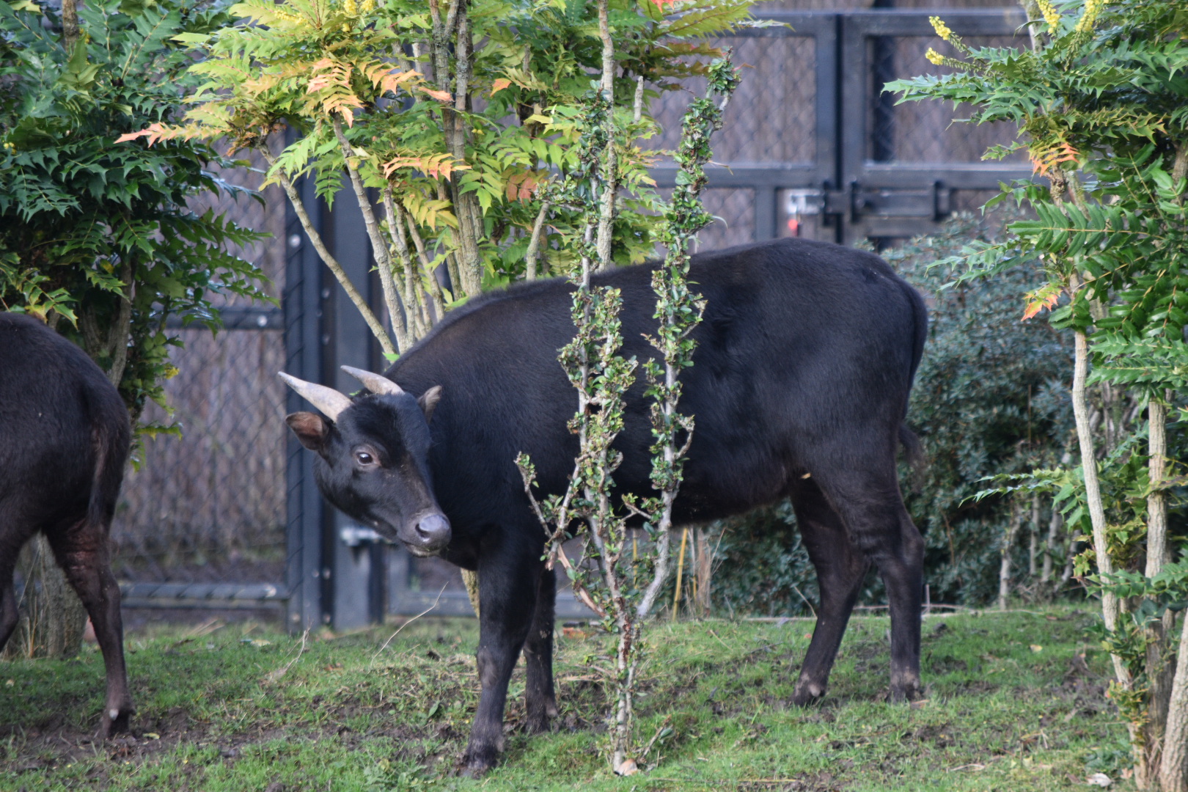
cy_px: 396
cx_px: 594
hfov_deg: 4.6
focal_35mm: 450
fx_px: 14849
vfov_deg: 3.1
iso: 720
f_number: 5.6
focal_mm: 300
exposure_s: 1/250
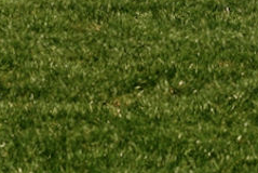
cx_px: -133
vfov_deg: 4.7
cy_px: -295
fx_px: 2038
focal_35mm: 284
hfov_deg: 7.1
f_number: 5.6
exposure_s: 1/550
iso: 125
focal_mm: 33
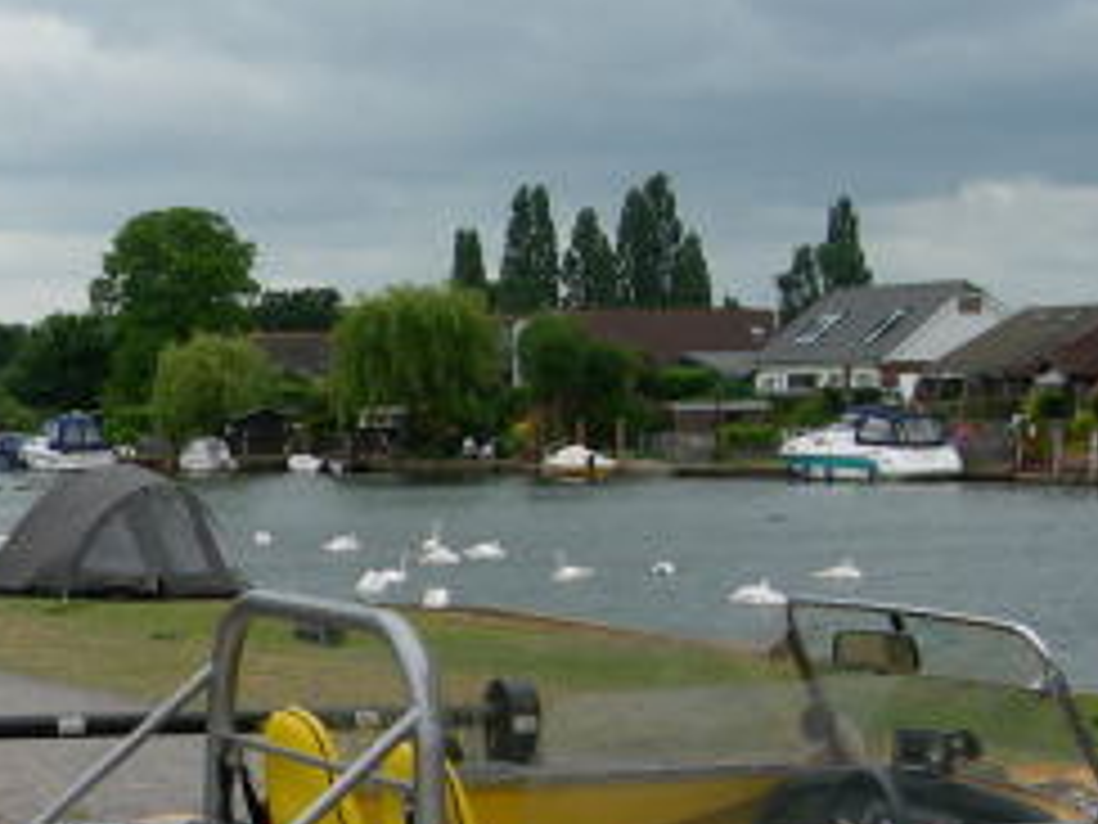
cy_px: 603
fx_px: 4250
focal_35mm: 134
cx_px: -328
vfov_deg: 11.0
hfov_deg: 14.1
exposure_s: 1/280
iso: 50
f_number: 5.4
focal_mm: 10.6
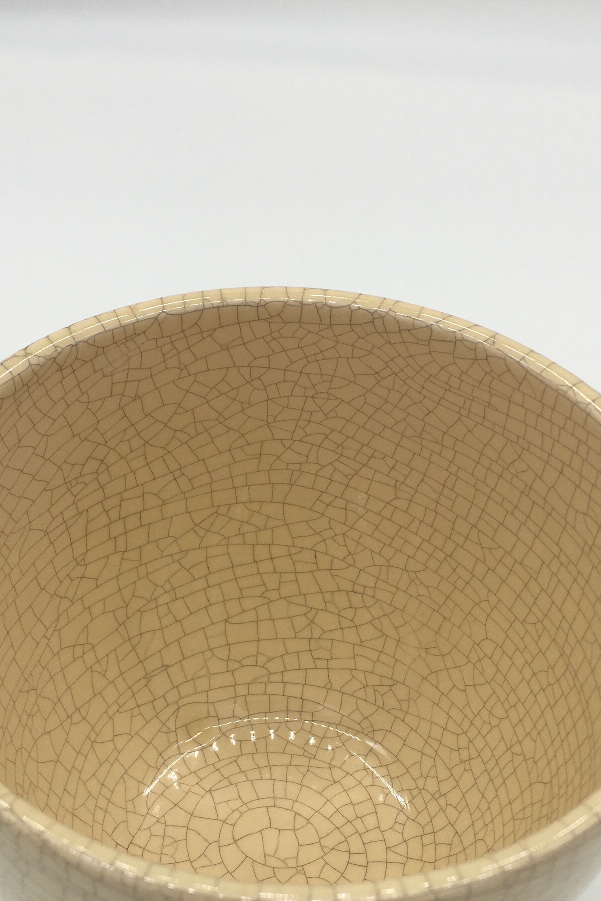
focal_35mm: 45
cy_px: 607
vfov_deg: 42.9
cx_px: 294
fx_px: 1126
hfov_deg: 29.9
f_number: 2.2
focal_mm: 4.15
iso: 25
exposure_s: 1/297
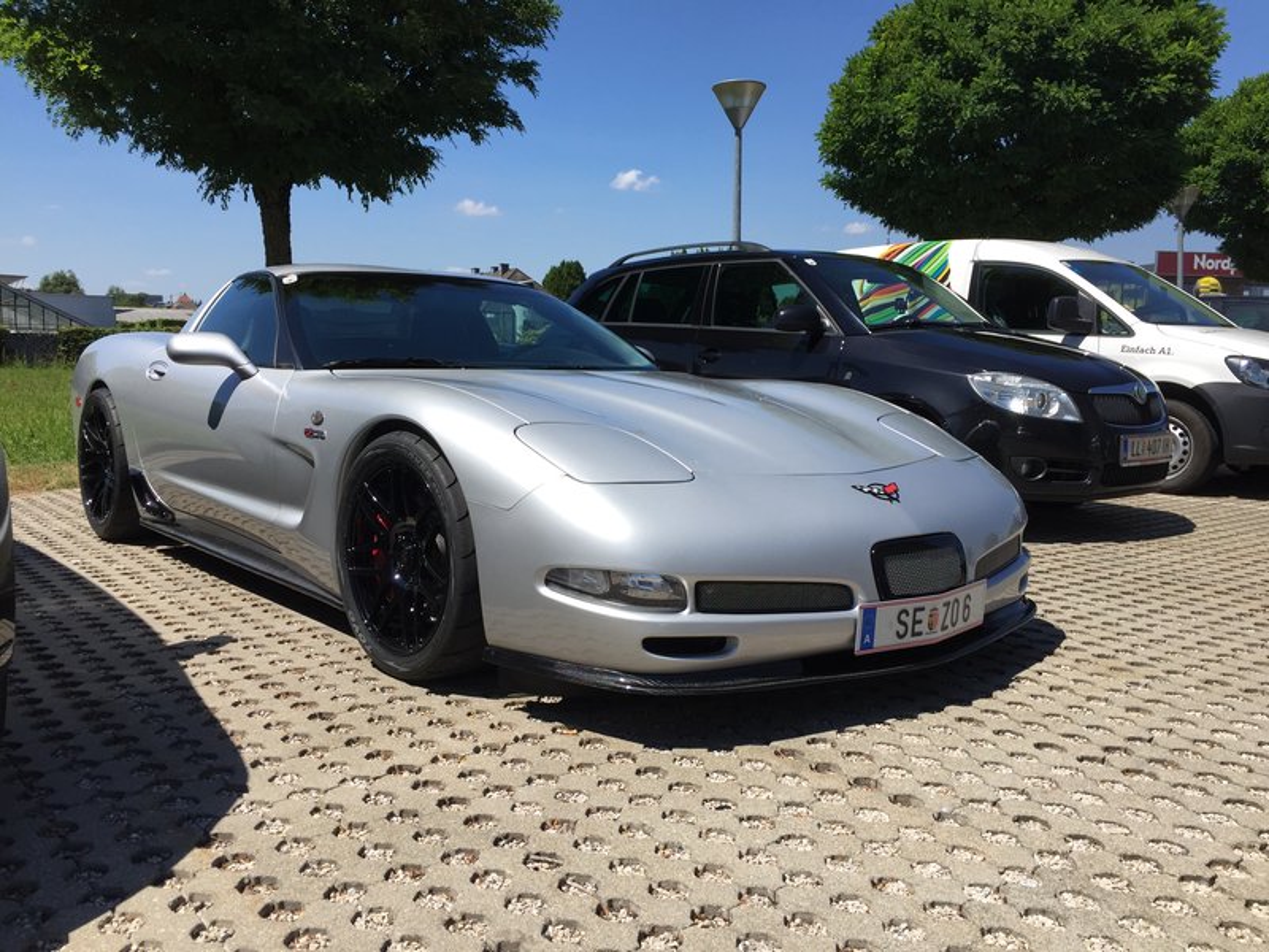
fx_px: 1063
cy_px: 476
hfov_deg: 61.7
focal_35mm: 29
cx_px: 634
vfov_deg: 48.2
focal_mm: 4.15
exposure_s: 1/1980
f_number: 2.2
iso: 32
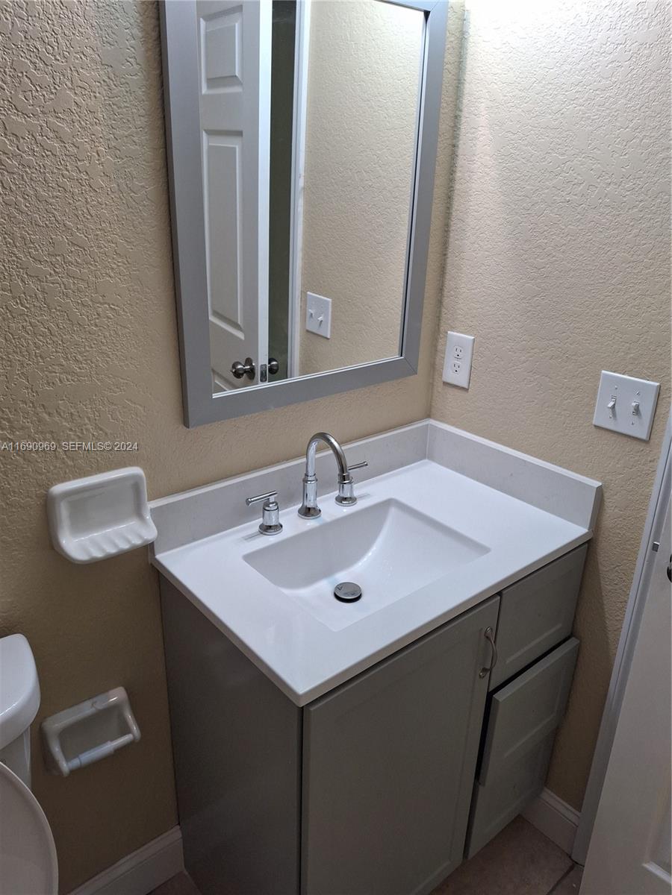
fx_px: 647
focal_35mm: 25
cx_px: 336
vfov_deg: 69.4
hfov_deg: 54.9
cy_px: 448
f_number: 1.8
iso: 64
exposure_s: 1/100
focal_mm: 4.69
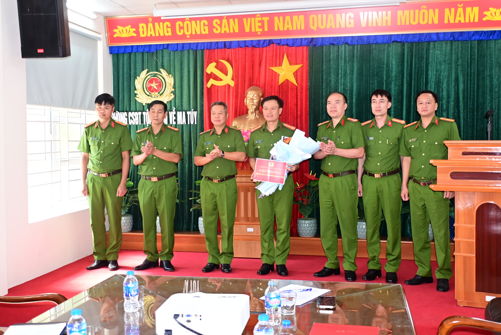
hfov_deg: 49.5
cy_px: 168
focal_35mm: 39
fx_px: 543
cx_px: 250
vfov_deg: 34.3
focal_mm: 26
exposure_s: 1/200
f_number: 4
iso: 1250
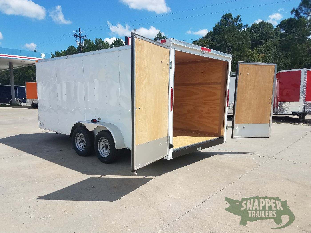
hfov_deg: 67.3
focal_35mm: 26
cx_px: 156
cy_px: 116
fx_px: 234
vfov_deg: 53.1
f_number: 1.7
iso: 40
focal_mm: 4.2
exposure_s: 1/2680
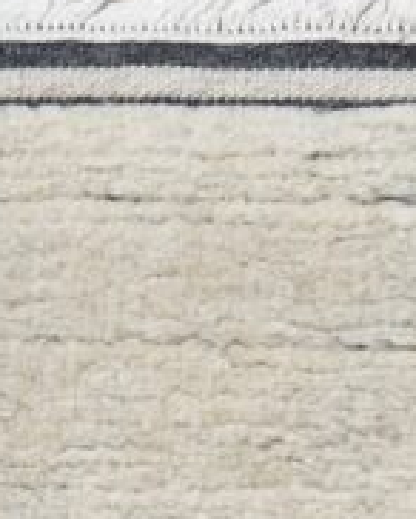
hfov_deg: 10.6
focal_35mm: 139
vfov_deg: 13.8
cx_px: 692
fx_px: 2136
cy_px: 342
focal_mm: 30
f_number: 4
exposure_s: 1/320
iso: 800
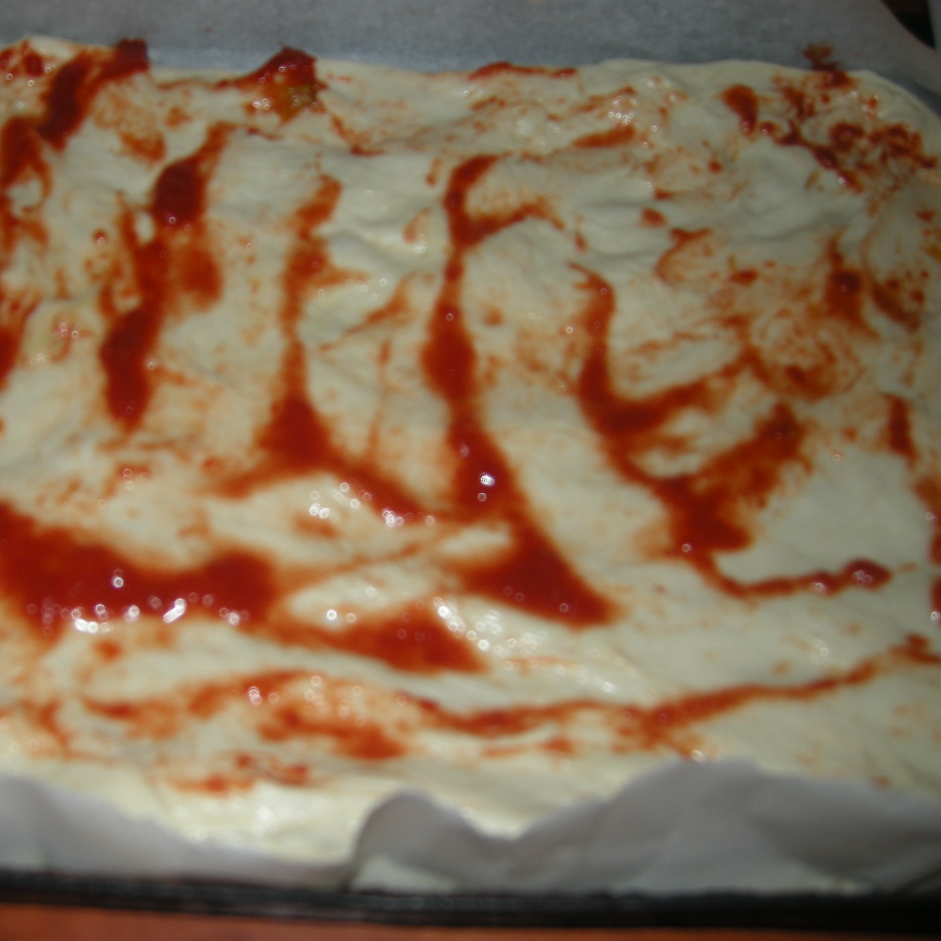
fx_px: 1292
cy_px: 478
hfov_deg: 39.7
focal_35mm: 42
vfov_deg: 40.0
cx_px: 346
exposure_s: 1/60
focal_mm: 7.5
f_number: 2.7
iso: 64
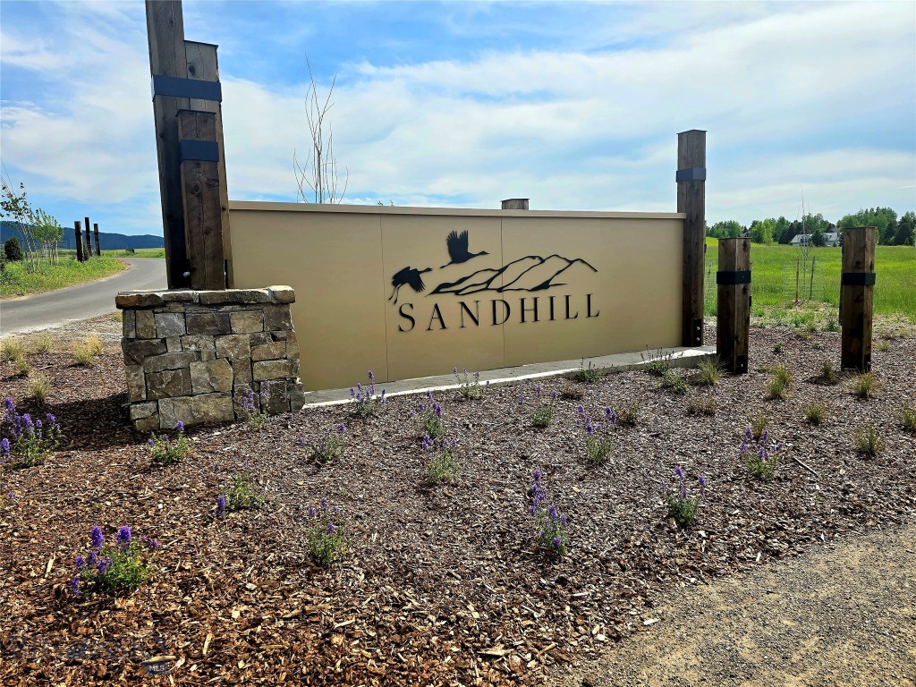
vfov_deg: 58.9
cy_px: 344
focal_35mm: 23
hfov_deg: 73.9
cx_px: 458
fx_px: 609
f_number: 1.7
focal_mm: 6.3
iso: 12
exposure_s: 1/1000
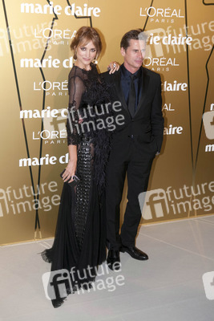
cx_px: 107
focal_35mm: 51
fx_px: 454
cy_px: 160
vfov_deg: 38.9
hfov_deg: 26.5
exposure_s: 1/400
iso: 800
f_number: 3.5
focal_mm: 34
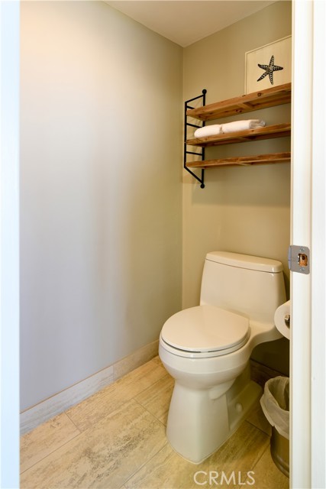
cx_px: 163
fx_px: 217
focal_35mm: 16
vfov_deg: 96.7
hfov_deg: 73.8
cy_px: 244
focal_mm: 16
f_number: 10
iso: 400
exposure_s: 1/3
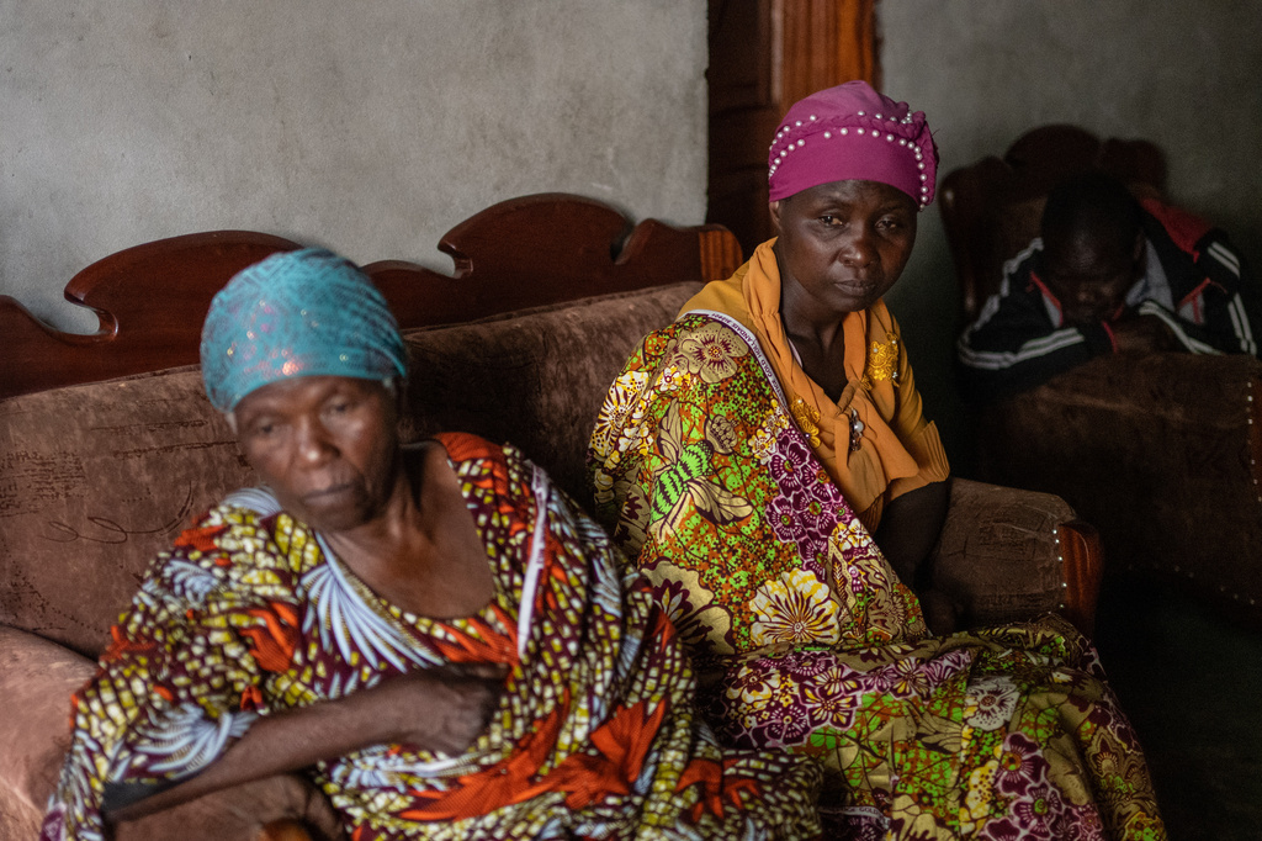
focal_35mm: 52
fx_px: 1822
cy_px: 420
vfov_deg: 26.0
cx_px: 631
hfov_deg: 38.2
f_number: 1.4
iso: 3200
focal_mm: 35
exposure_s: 1/100
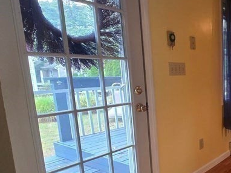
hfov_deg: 50.6
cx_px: 228
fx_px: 194
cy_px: 109
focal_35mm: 29
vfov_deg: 47.8
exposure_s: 1/60
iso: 200
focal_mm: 2.2
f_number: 2.2
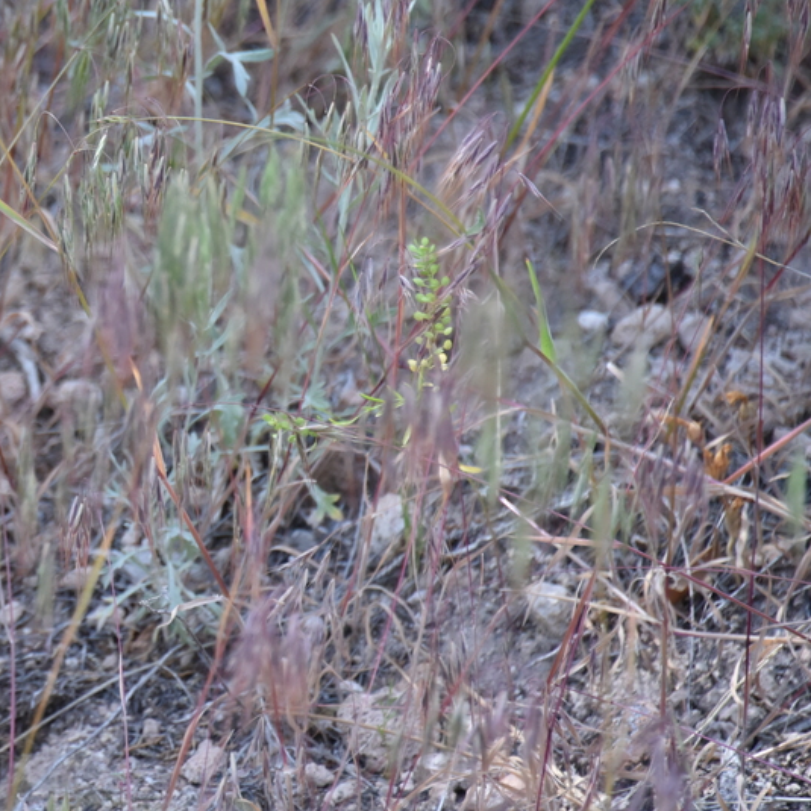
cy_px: 308
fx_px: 16169
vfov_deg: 2.9
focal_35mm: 610
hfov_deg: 2.9
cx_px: -117
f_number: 5.6
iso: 1400
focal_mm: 300
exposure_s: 1/640
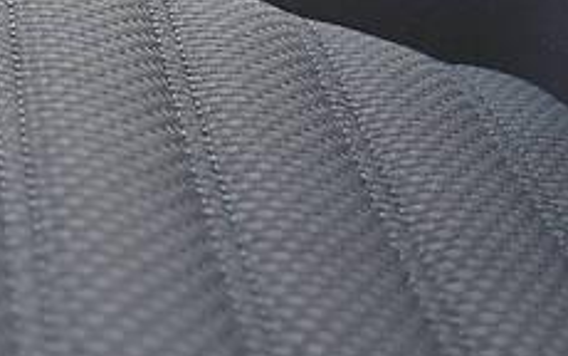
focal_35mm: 85
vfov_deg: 14.4
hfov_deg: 23.2
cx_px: -15
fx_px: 1316
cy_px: -177
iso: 400
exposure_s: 1/60
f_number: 4
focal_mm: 24
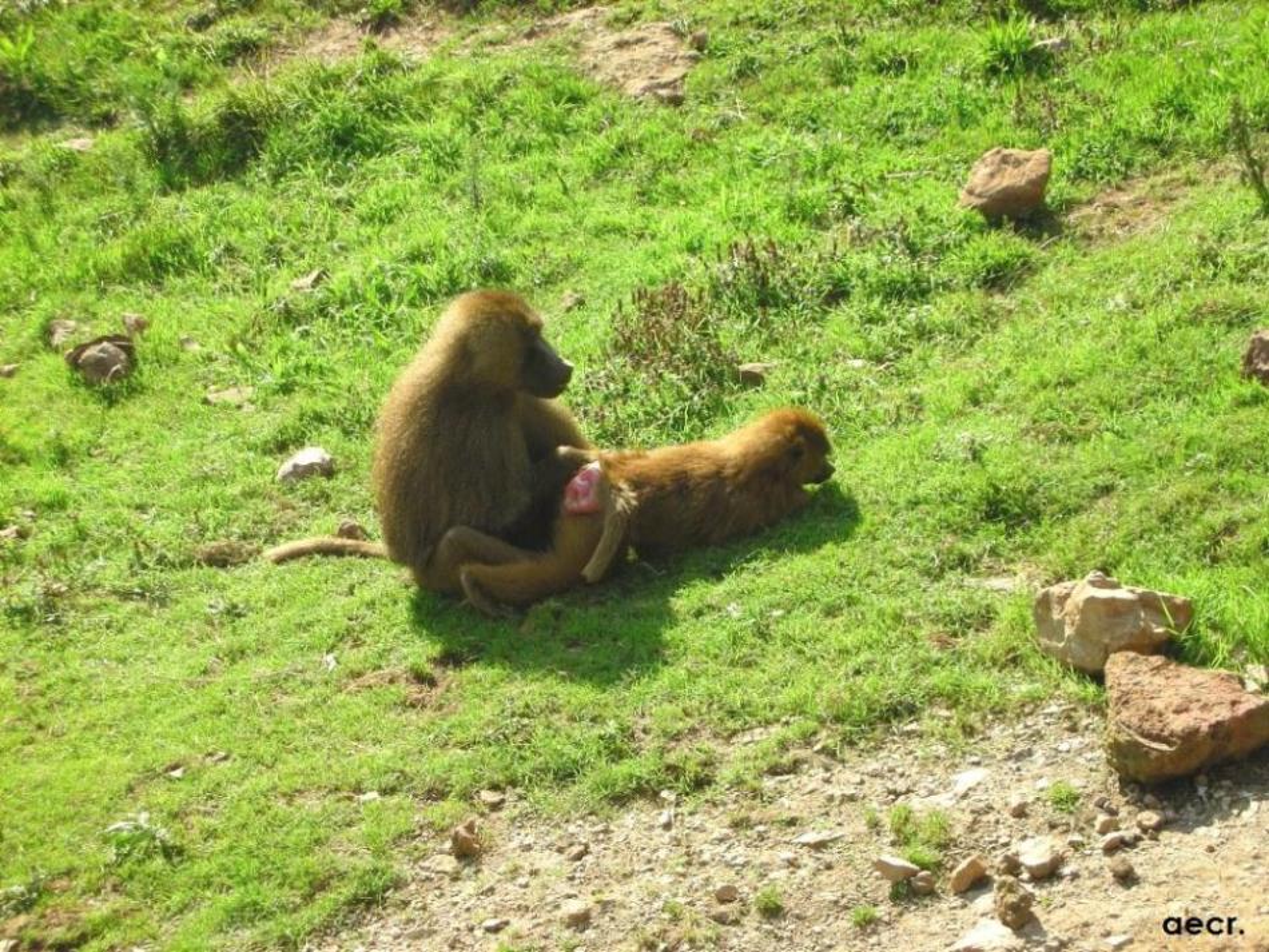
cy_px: 476
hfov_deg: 22.8
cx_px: 634
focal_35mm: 86
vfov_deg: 17.2
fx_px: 3154
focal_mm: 14.3
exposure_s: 1/114
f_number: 4.8
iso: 50
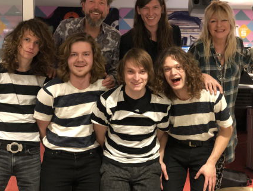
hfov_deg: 31.6
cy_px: 88
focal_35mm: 61
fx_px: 446
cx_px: 127
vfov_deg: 24.1
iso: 200
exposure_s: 1/8
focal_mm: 6
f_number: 2.4
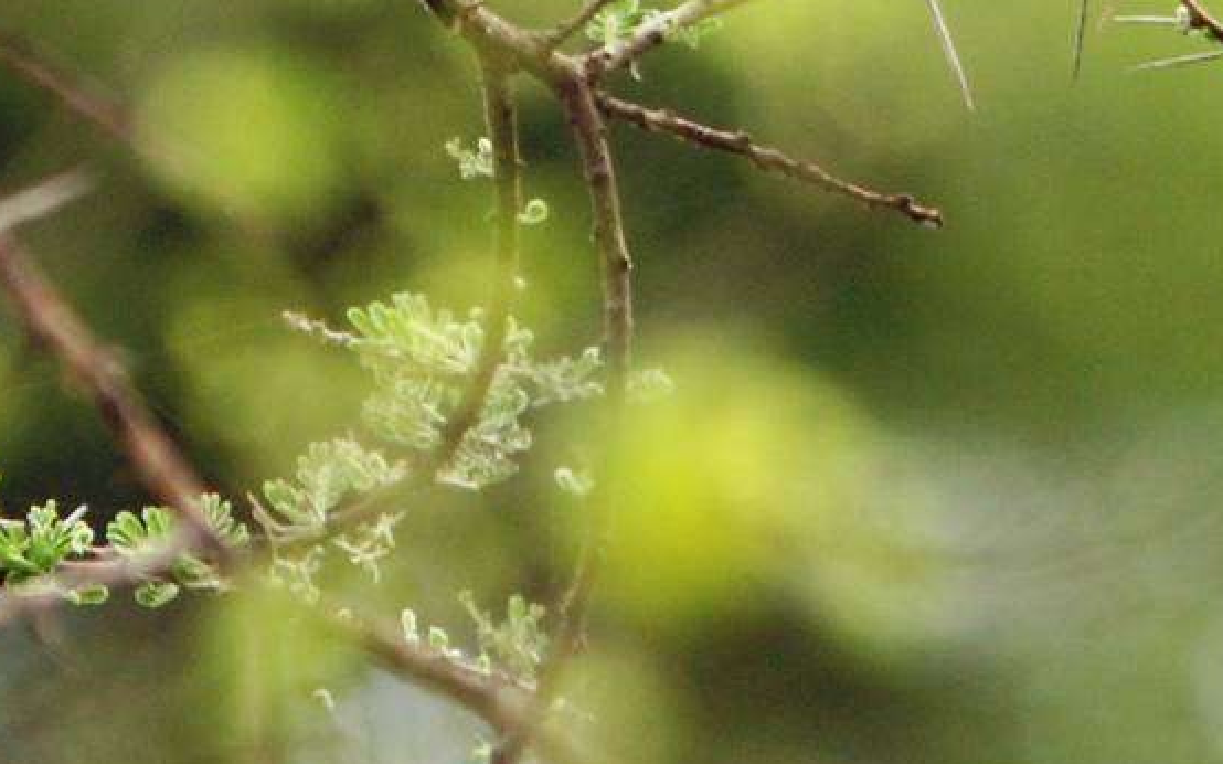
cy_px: 70
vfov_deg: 0.8
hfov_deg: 1.3
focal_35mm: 1680
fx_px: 55984
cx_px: 1031
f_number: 6.3
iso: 400
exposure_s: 1/100
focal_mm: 380
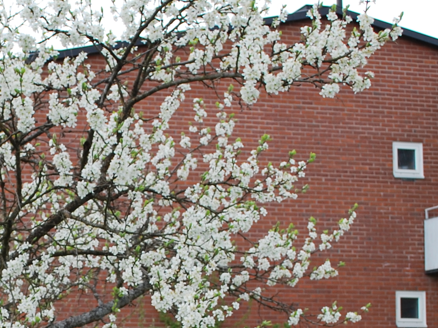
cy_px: 353
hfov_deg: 17.4
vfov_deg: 13.1
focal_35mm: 111
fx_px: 1404
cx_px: 24
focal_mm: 22
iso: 100
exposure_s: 1/160
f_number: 6.3
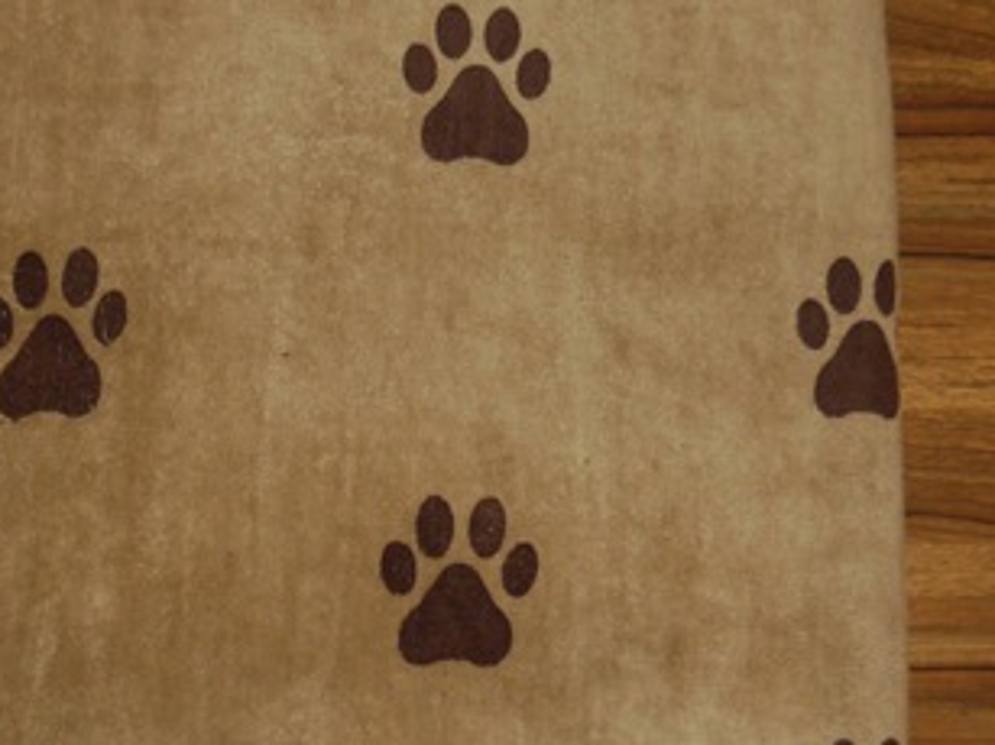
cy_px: 270
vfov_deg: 32.7
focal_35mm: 44
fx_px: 1264
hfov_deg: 42.8
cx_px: 405
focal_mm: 4.9
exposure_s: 1/45
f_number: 3.5
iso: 80
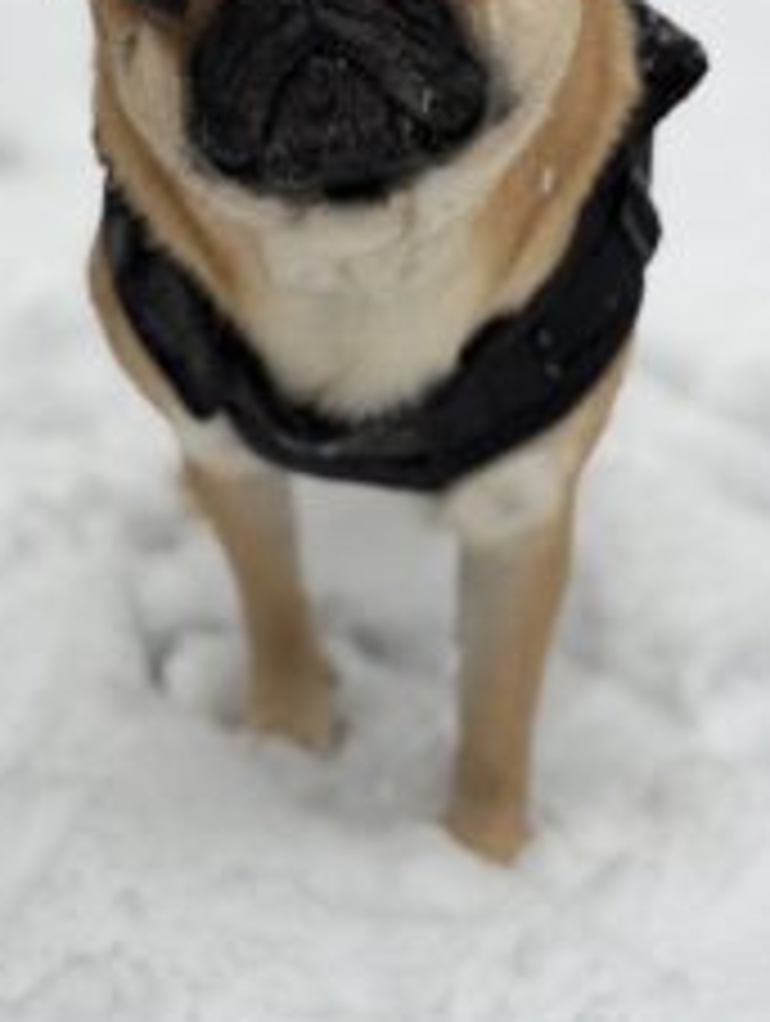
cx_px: 344
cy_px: 360
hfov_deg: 19.9
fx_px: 2189
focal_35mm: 74
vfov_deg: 26.2
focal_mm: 6.76
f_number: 1.78
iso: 50
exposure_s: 1/121
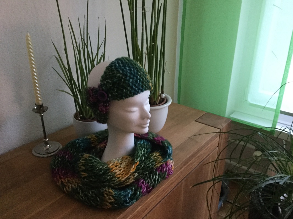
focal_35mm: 31
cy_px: 110
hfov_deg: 58.4
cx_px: 146
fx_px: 262
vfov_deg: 45.4
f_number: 2.4
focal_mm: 3.3
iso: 250
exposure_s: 1/17
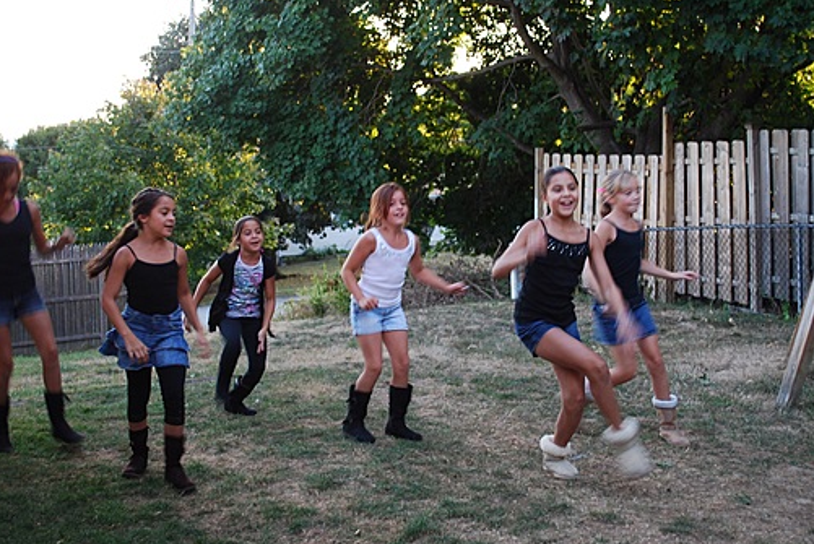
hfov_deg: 42.7
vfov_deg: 29.3
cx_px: 424
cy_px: 227
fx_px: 1041
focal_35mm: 46
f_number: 4.2
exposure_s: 1/40
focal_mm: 24
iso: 200
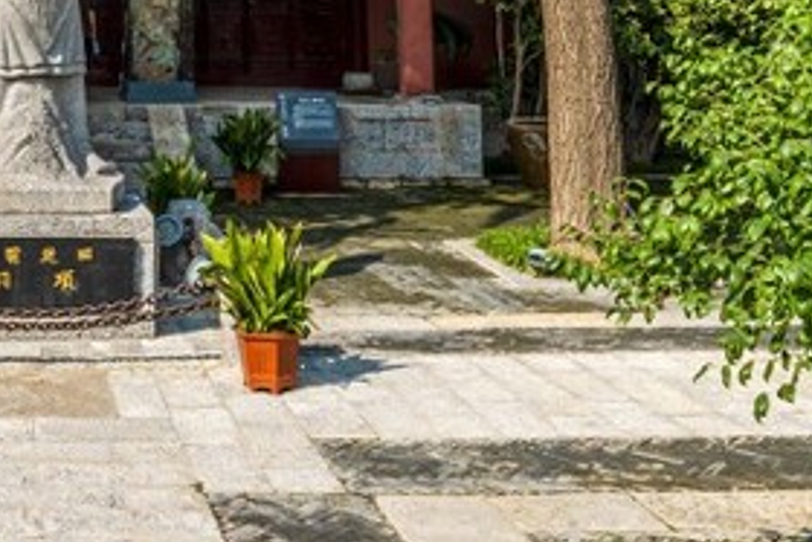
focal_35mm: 60
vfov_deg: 20.8
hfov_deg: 31.3
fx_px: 1354
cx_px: 35
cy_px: -141
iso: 100
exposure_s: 1/250
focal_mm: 14
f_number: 11
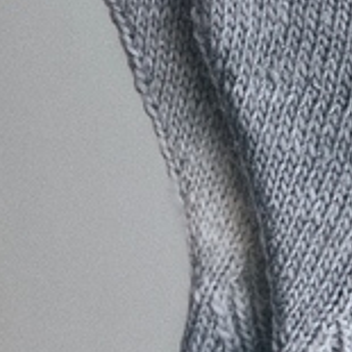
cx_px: 364
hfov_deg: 7.5
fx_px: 2658
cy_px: 104
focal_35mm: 231
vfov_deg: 7.6
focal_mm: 6
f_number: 2.4
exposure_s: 1/200
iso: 16
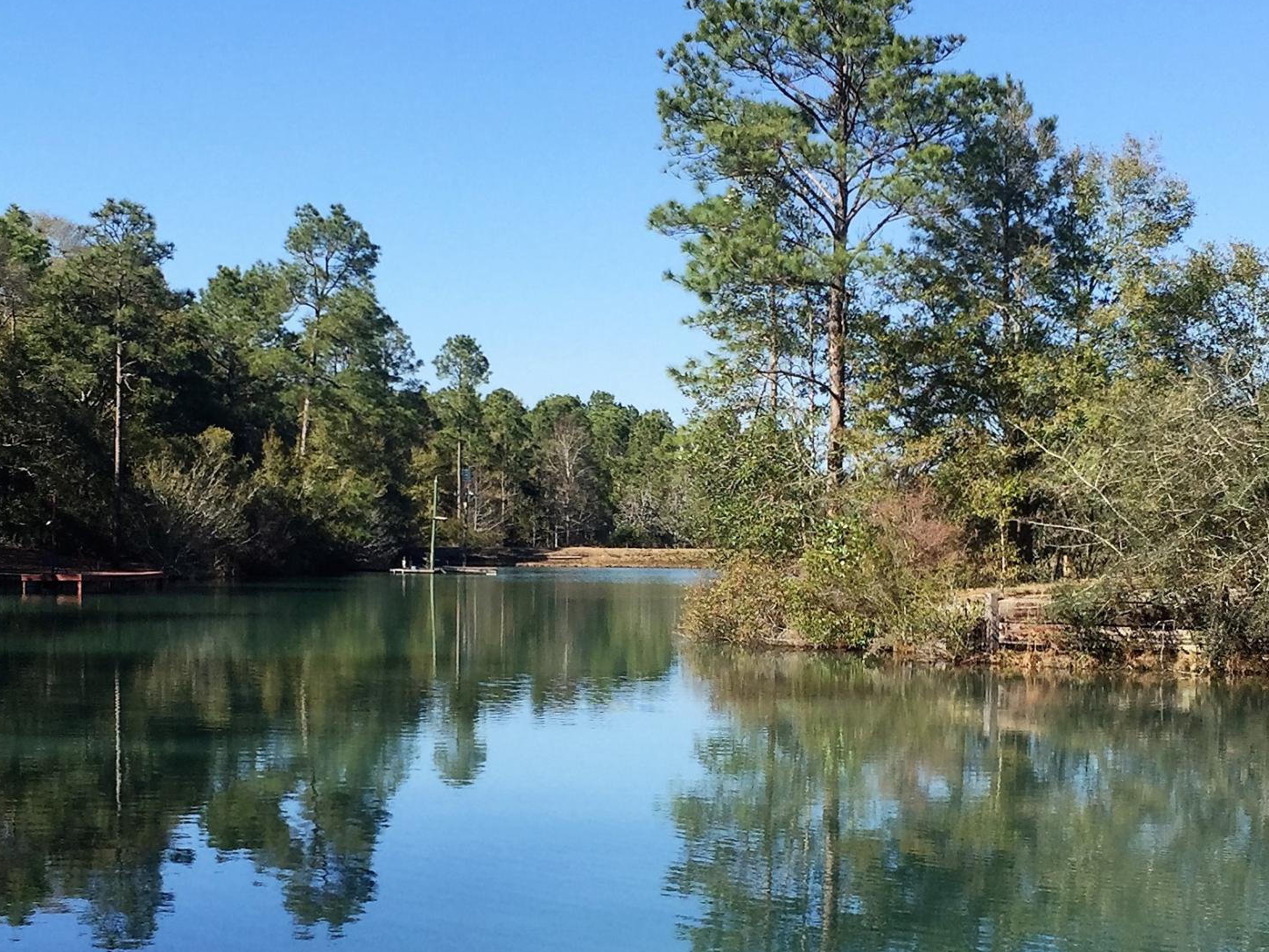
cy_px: 624
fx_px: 2199
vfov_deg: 24.3
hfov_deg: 32.2
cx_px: 635
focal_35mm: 60
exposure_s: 1/1319
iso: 32
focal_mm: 4.15
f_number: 2.2
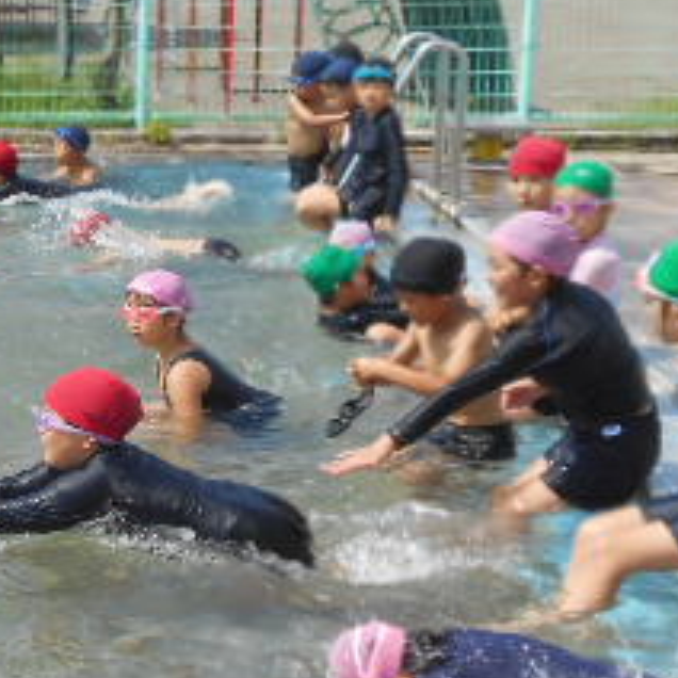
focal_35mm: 104
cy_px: 435
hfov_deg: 16.2
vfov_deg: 16.7
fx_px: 2305
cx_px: -96
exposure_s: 1/640
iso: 80
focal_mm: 6.7
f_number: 3.9
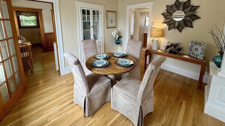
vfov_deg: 64.7
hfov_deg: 99.4
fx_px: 95
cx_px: 114
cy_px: 38
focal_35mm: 16
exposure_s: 1/120
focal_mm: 2.22
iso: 125
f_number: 2.2
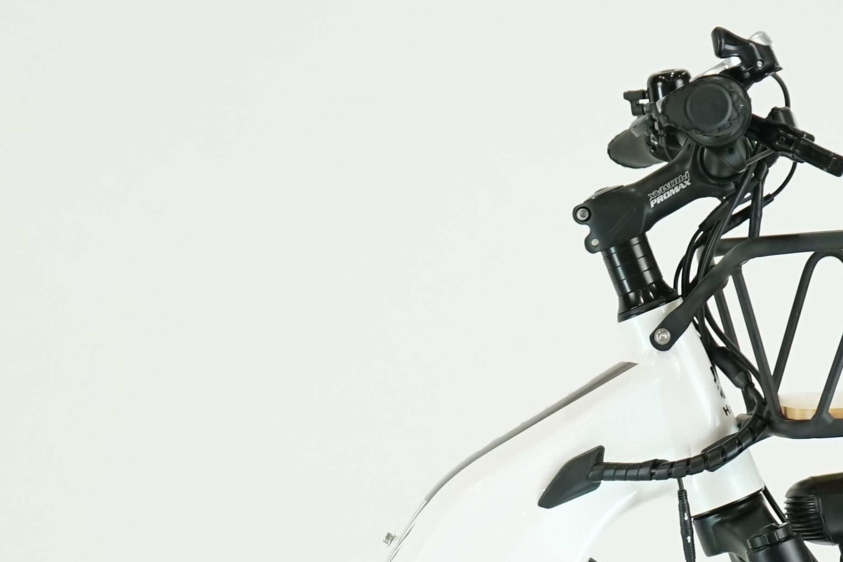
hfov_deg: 11.9
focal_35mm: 172
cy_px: 779
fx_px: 4027
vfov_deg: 7.9
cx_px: 195
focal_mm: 52
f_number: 5.6
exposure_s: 1/200
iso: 1600
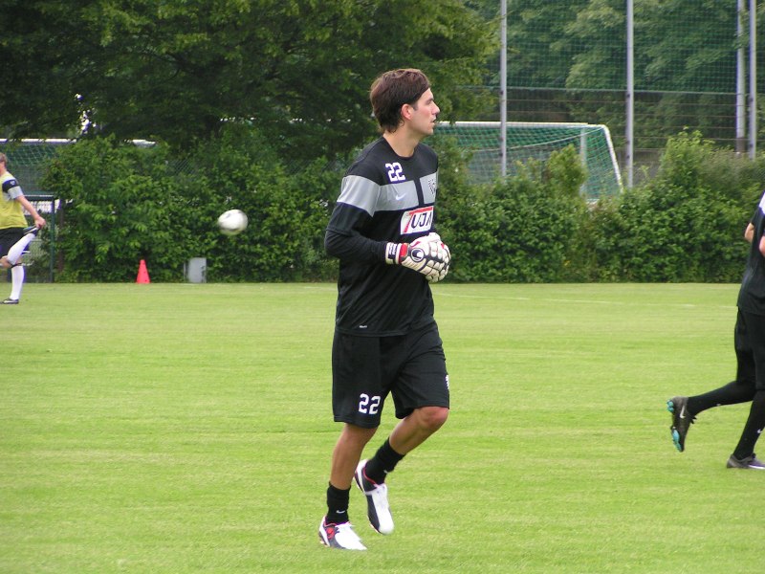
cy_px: 287
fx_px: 5216
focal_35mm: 236
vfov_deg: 6.3
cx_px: 382
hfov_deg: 8.4
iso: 100
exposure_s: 1/250
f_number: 3.5
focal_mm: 36.1
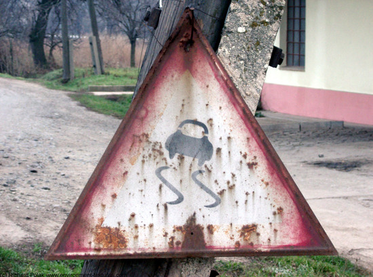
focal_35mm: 112
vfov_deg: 13.2
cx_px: 186
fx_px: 1203
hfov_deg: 17.6
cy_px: 138
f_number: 4.8
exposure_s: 1/60
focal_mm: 22.8
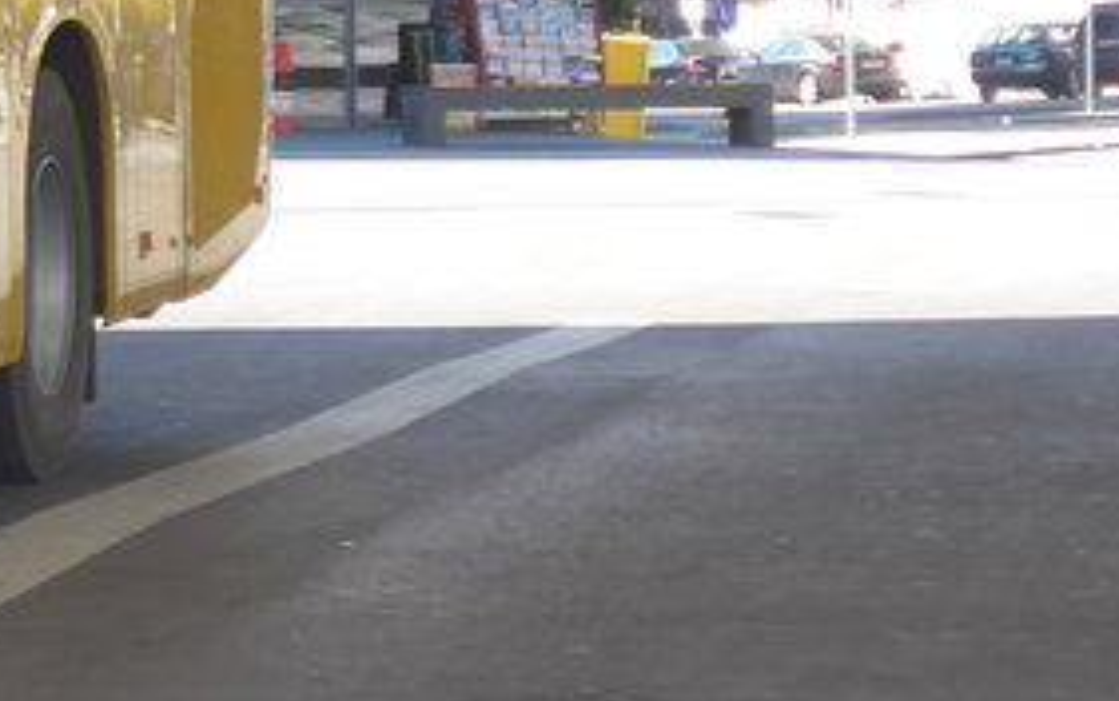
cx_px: -1179
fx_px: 6347
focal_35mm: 208
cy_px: -139
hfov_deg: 9.4
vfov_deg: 6.3
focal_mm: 9.5
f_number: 3
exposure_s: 1/250
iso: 80
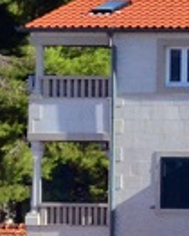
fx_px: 22460
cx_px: 333
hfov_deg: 0.5
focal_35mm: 3216
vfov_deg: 0.6
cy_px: 97
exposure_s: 1/8000
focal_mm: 300
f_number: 5.6
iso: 1800
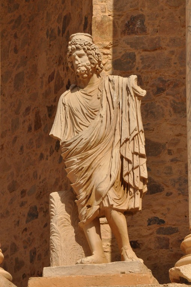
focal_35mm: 165
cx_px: 96
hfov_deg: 8.3
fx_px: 1317
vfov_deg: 12.5
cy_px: 144
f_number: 13
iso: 1000
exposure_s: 1/640
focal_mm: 110
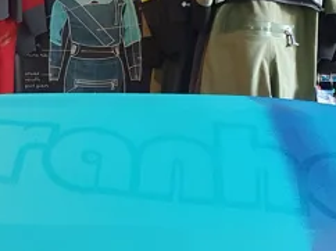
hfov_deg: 22.7
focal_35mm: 86
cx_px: 111
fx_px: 834
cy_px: 90
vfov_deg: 17.1
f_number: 1.5
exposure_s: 1/50
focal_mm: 4.32
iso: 320
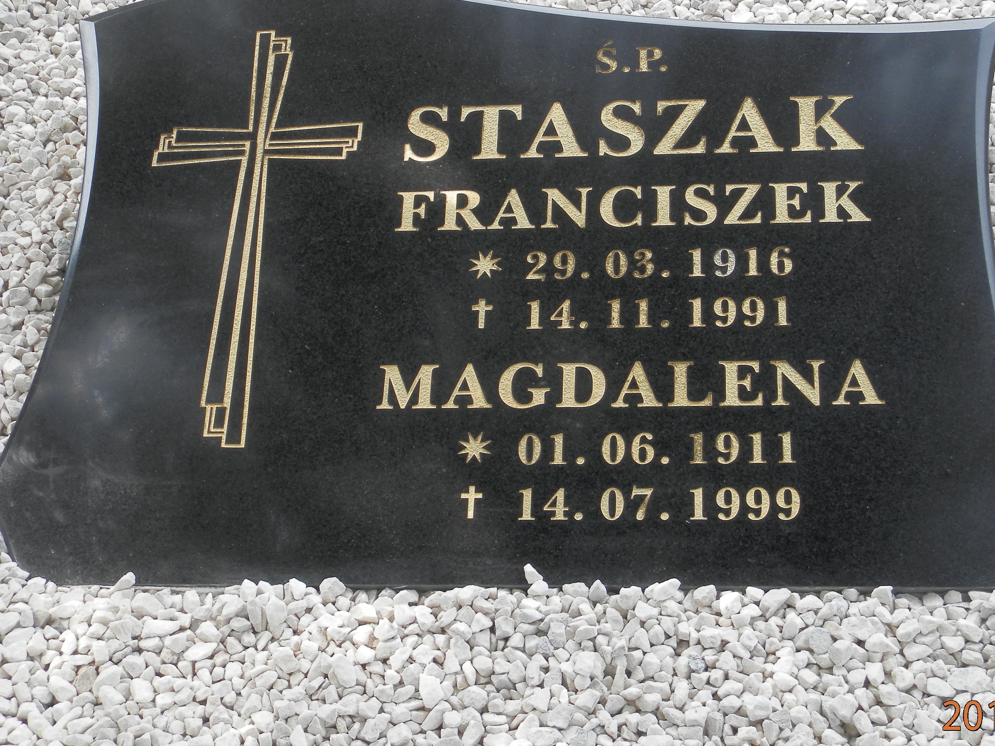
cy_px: 312
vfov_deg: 26.5
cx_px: 553
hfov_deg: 34.9
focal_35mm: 55
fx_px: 1581
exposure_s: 1/125
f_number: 3.5
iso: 80
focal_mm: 7.2
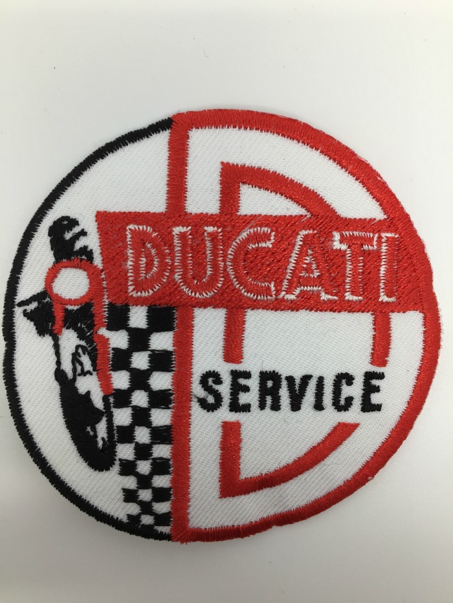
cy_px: 302
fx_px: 506
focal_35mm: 29
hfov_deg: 48.2
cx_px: 226
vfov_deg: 61.7
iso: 50
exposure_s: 1/100
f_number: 2.2
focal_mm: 4.15
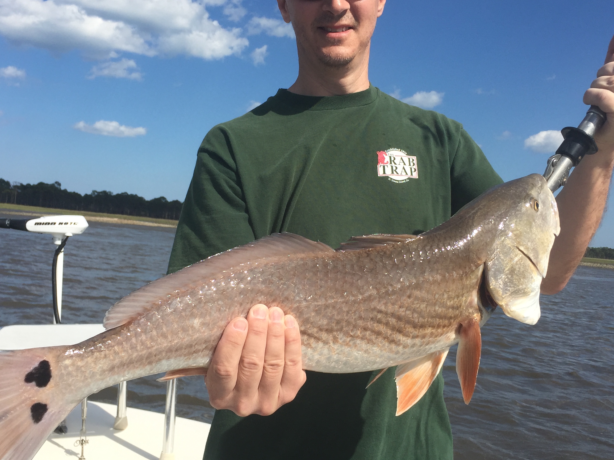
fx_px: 727
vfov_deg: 35.1
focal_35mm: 41
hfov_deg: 45.8
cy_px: 220
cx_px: 317
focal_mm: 4.15
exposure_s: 1/2639
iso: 32
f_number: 2.2
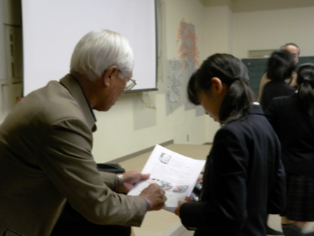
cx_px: 157
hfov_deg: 38.9
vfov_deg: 29.7
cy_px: 118
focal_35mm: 49
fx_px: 444
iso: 200
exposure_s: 1/13
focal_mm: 8.9
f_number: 4
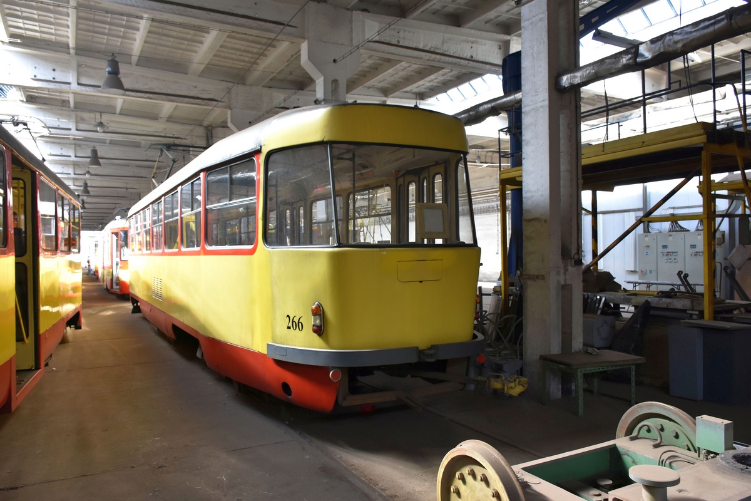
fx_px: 563
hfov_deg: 67.4
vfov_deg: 47.9
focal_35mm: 27
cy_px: 250
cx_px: 376
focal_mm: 18
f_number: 5.6
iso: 640
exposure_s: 1/125
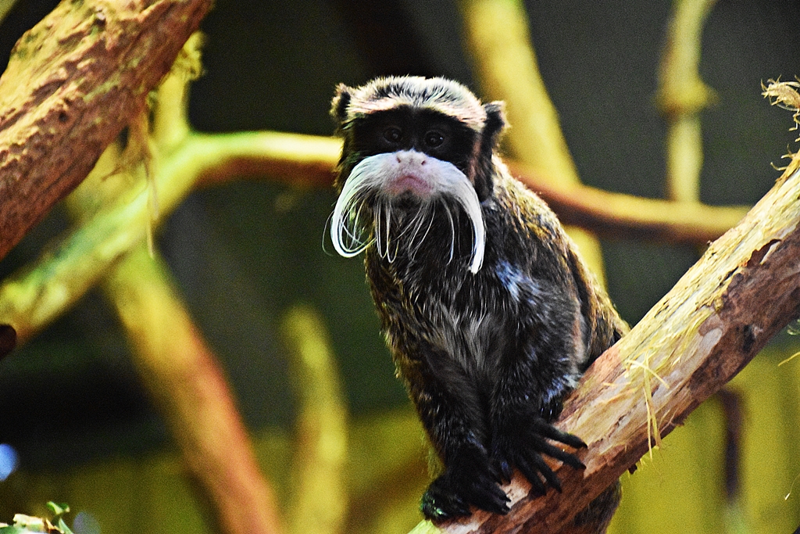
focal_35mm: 150
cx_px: 400
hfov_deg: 13.7
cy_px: 267
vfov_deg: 9.2
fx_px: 3334
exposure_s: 1/125
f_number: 5.6
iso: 10000
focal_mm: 100
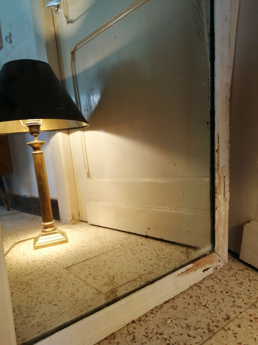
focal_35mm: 26
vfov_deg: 67.3
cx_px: 129
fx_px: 258
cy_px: 172
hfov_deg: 53.1
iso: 80
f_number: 1.8
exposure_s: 1/33.3
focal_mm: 3.46
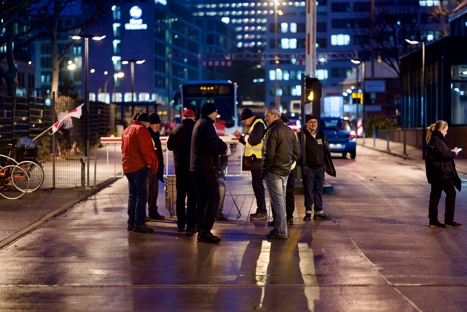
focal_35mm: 85
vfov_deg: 16.1
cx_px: 234
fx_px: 1103
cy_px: 156
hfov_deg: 23.9
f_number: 1.4
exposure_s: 1/125
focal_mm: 85
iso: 2500
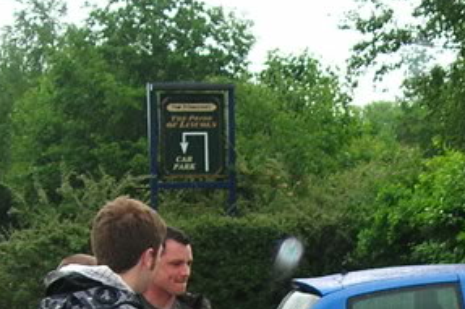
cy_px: 472
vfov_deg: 9.4
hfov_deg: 14.3
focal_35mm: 141
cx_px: 478
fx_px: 1820
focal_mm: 7.8
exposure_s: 1/30
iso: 64
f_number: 2.8
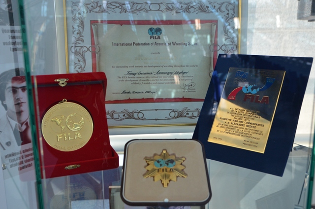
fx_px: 314
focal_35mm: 36
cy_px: 104
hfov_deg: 53.2
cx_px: 158
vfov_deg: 36.7
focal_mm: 24
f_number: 5
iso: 800
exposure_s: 1/100
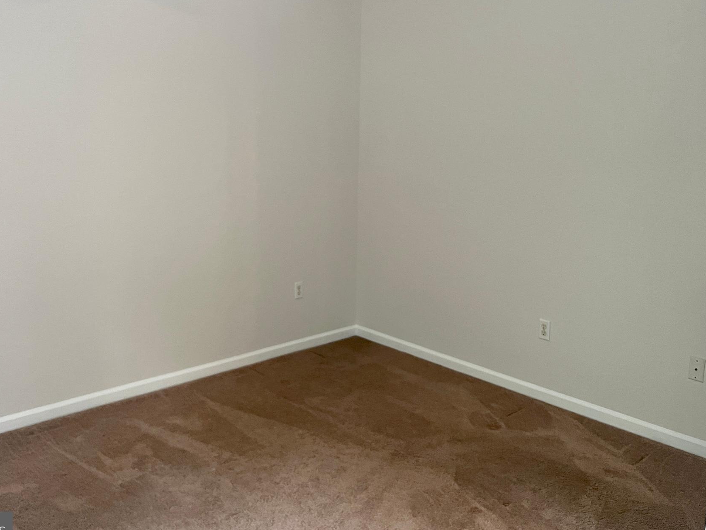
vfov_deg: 44.0
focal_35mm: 32
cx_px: 341
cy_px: 220
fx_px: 653
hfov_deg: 56.8
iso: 200
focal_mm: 5.1
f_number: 1.6
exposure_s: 1/60
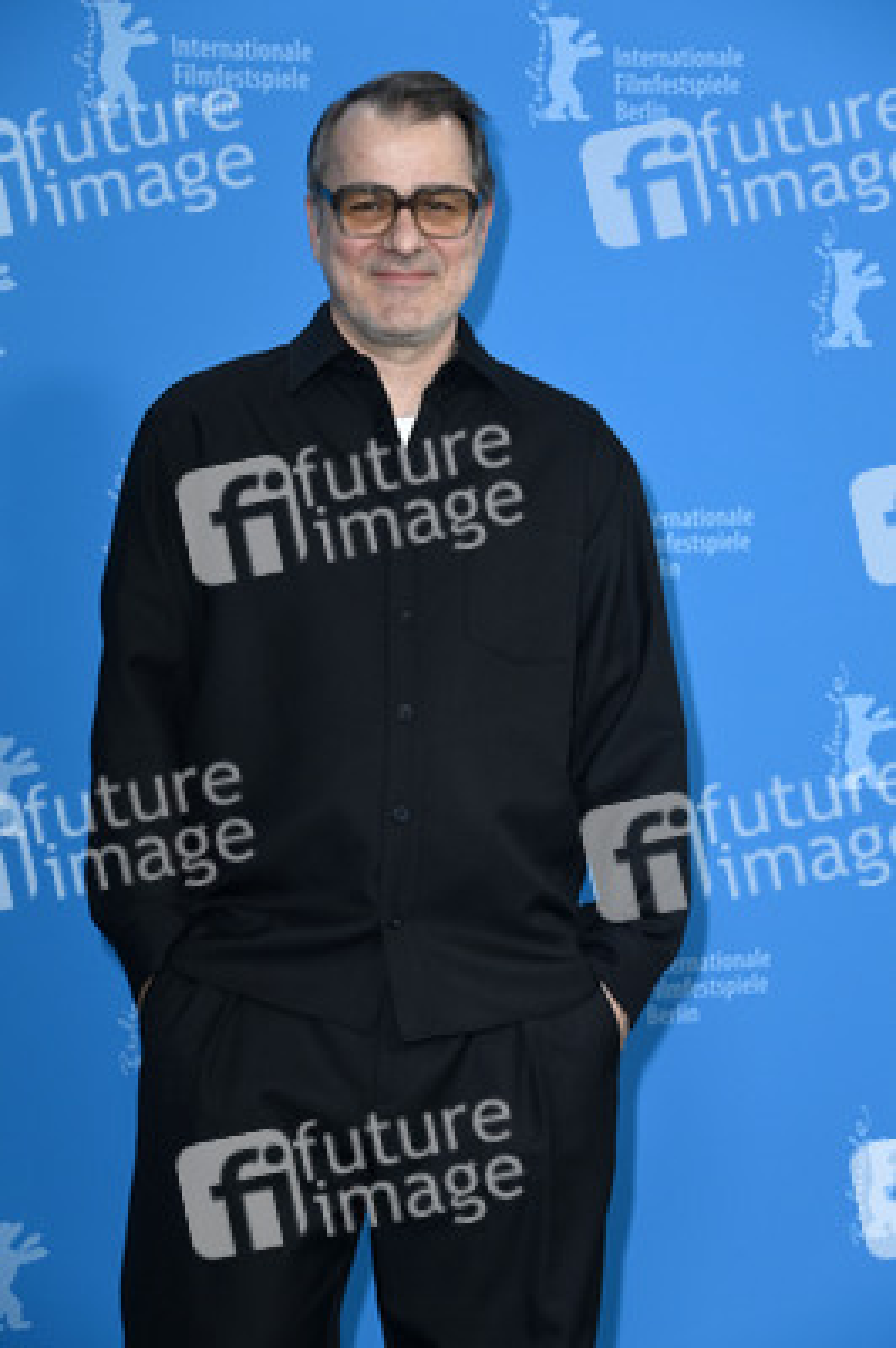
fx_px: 3665
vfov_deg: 20.8
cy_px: 674
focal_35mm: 98
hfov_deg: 13.9
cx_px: 448
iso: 1250
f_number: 5.6
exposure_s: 1/250
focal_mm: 98
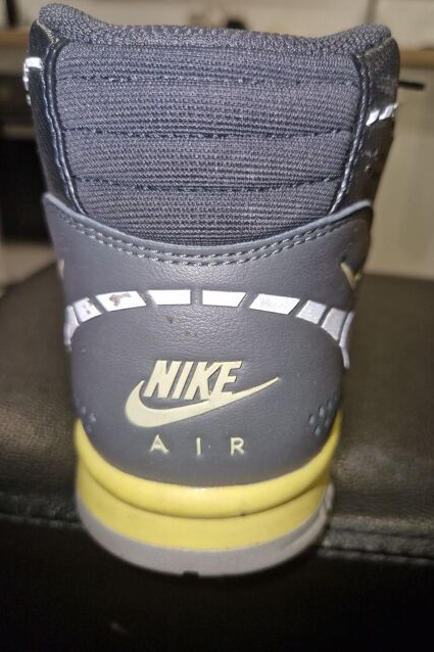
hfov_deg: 53.0
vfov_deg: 73.8
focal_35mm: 24
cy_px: 326
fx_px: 434
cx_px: 244
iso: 129
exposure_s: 1/50
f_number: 1.8
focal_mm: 5.4
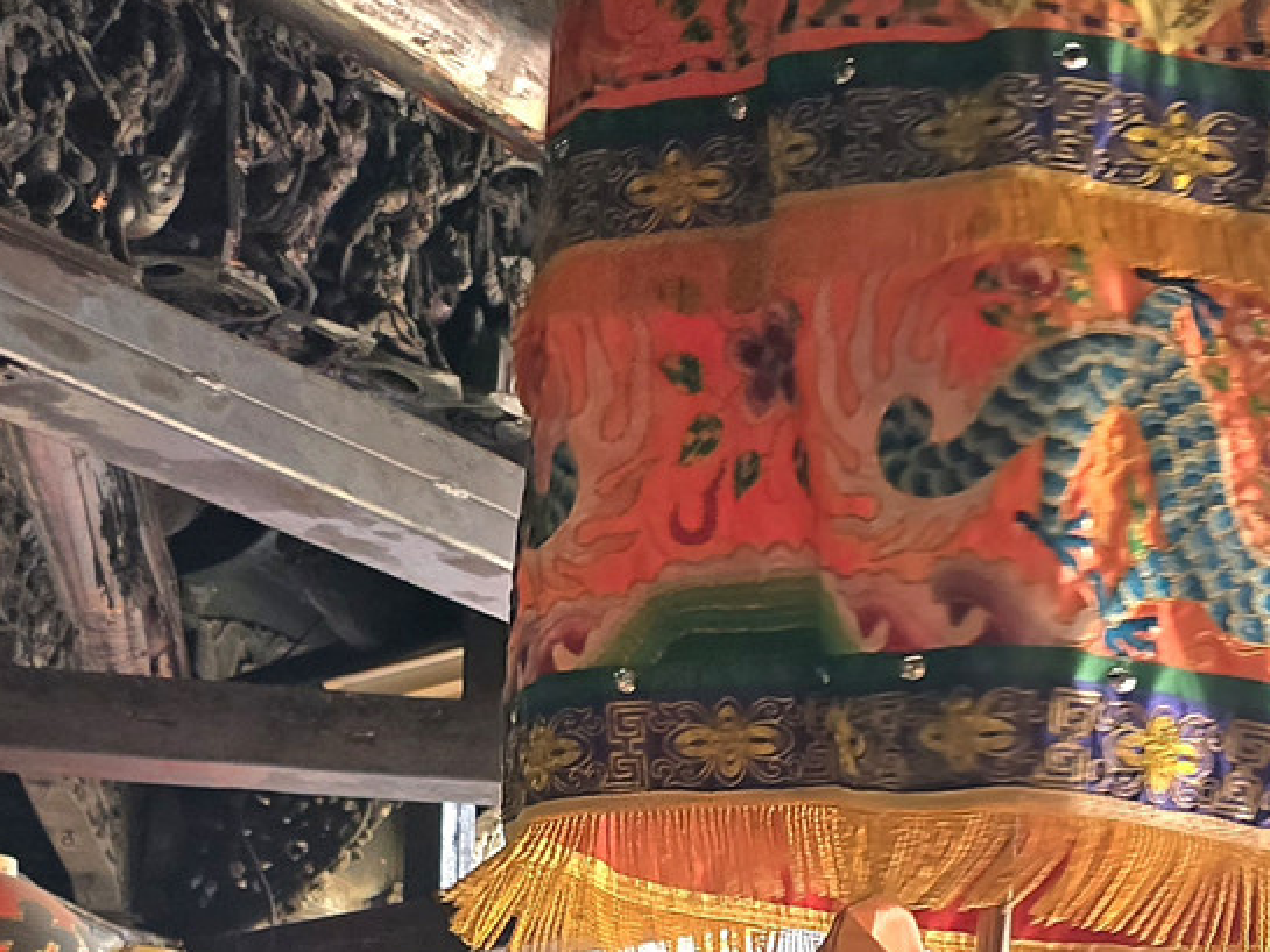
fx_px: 2972
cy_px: 982
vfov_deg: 17.7
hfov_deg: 24.0
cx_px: 848
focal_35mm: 81
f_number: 1.7
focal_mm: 6.3
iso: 160
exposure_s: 1/120
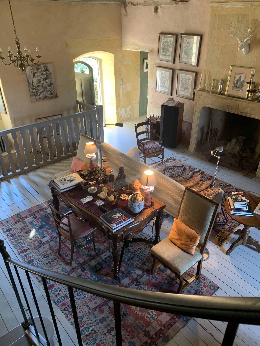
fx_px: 260
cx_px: 130
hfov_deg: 53.1
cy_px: 173
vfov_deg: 67.3
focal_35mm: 26
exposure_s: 1/50
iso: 200
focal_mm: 4.25
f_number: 1.8
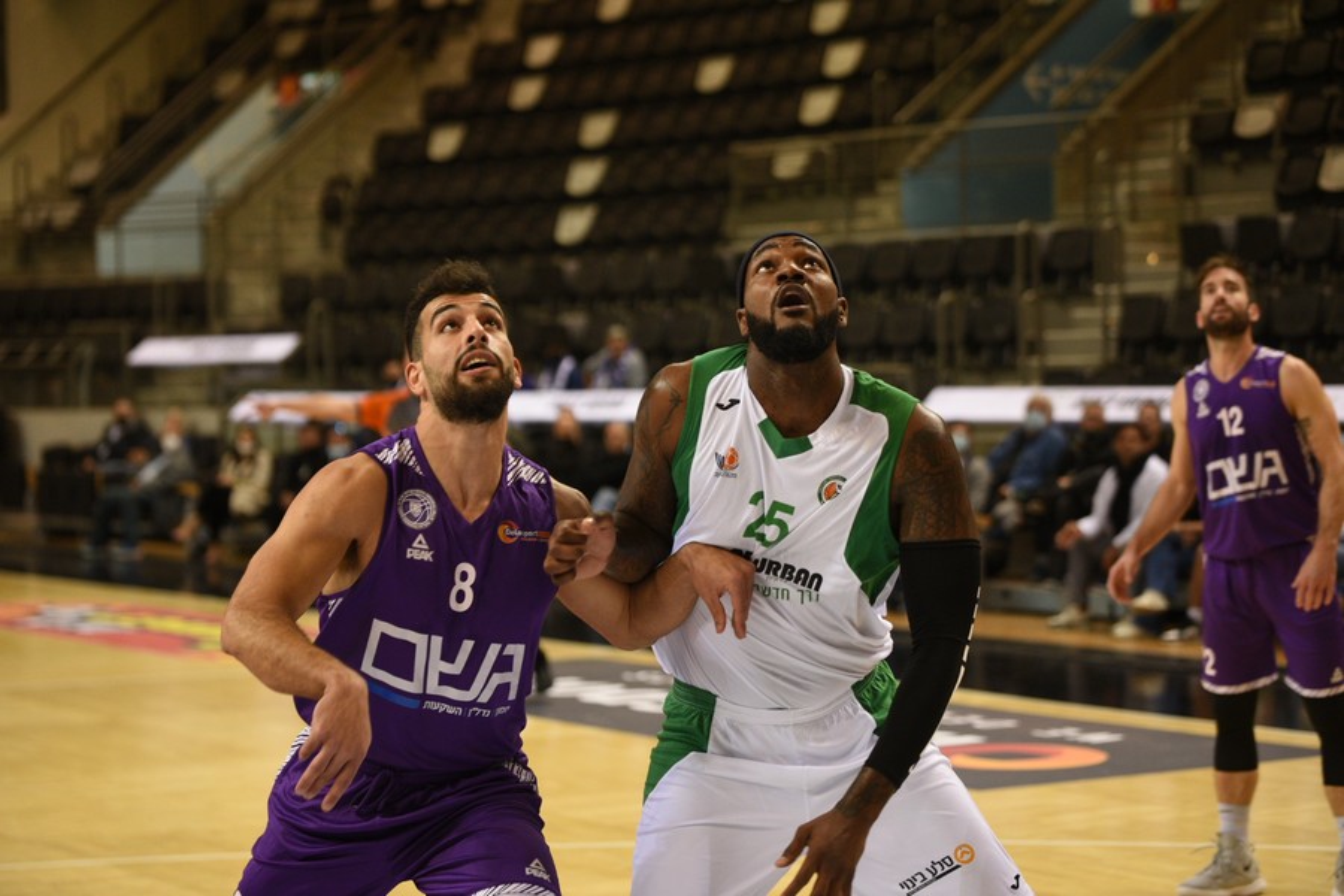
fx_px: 3210
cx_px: 672
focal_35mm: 86
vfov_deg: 15.9
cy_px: 448
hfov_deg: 23.6
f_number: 2.8
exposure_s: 1/500
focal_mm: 86
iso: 1250
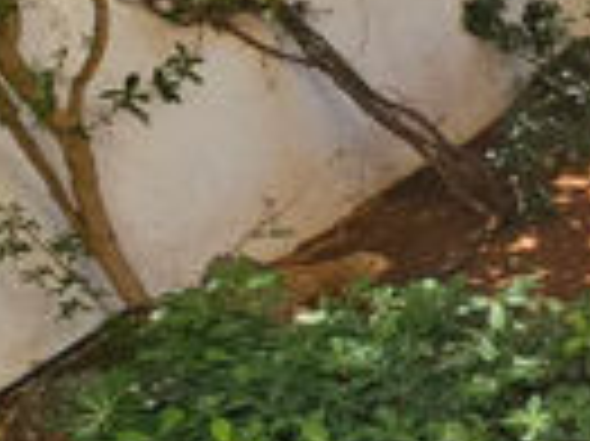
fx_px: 1192
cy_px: 180
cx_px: 1272
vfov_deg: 21.0
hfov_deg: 17.1
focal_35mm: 70
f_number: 2.2
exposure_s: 1/501
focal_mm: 2.2
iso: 50
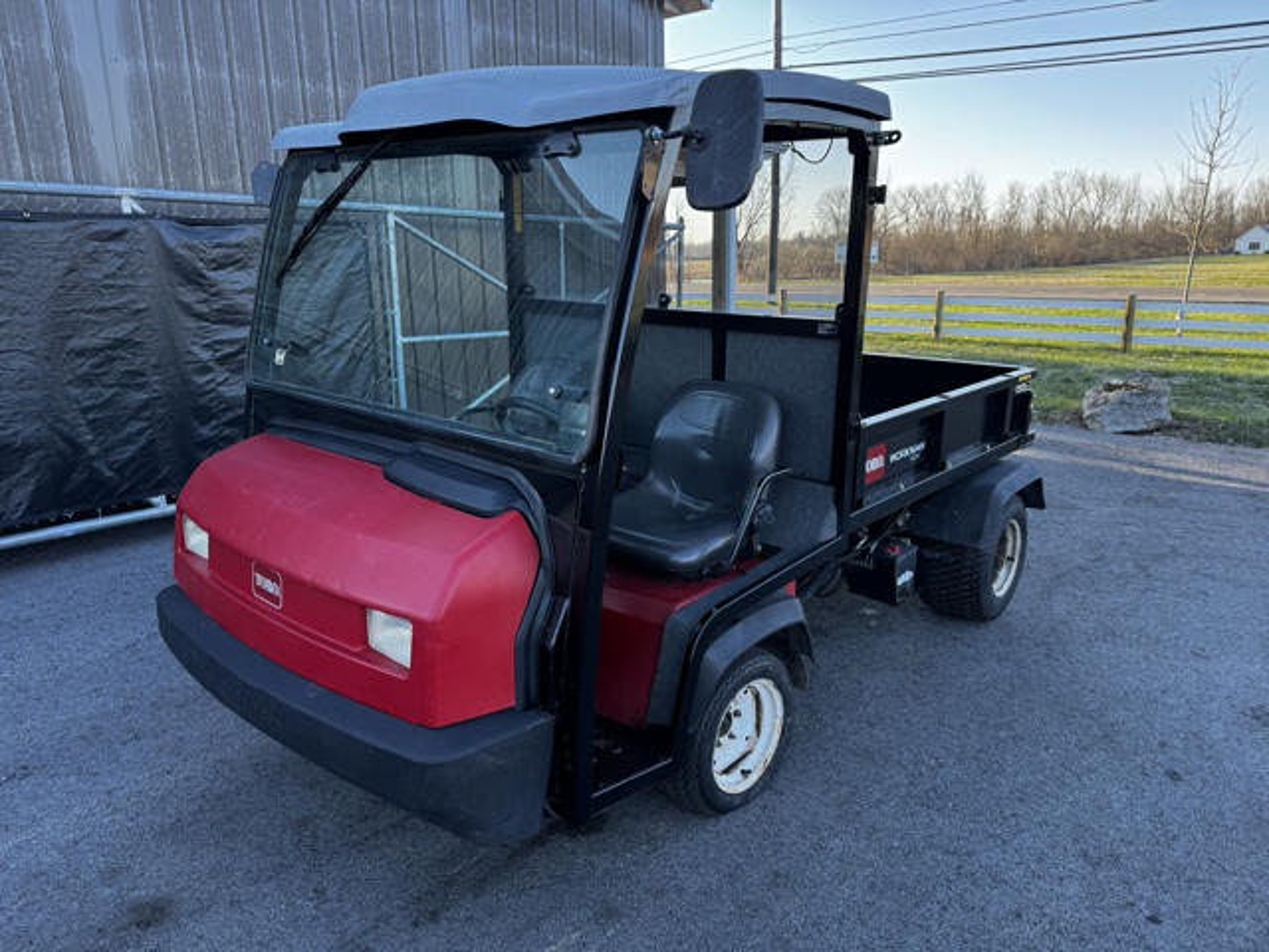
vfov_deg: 56.8
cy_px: 476
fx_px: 880
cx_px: 634
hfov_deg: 71.6
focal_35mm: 24
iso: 64
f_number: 1.78
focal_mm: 6.76
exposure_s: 1/249
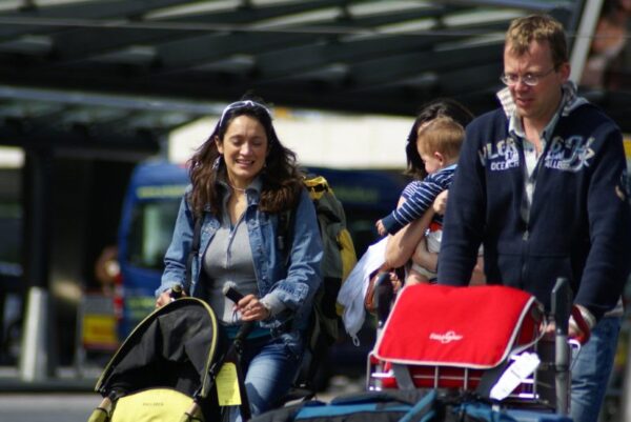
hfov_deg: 4.6
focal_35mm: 450
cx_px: 316
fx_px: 7893
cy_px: 211
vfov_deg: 3.1
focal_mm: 300
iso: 100
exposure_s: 1/500
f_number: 5.6
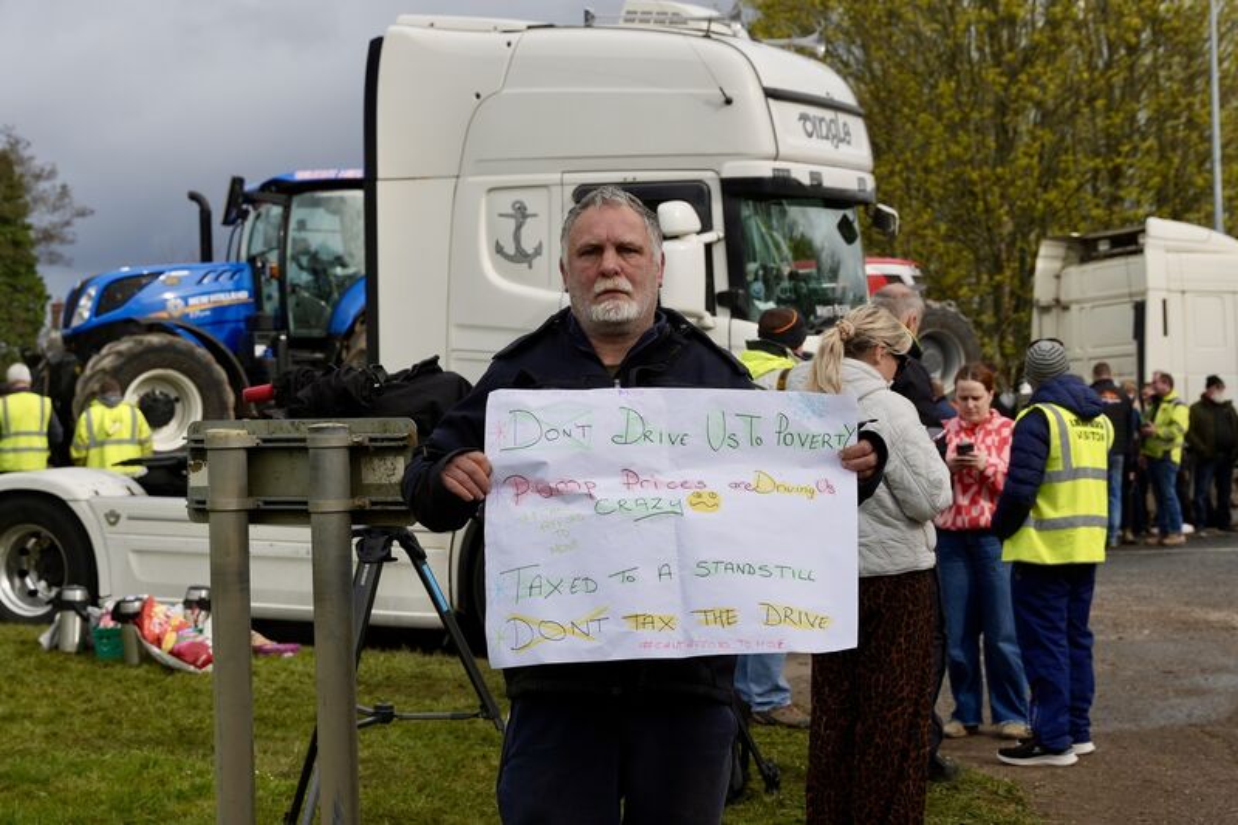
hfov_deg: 30.5
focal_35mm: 66
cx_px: 619
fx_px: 2269
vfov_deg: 20.6
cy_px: 412
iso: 125
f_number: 5
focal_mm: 44.3
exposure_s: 1/800
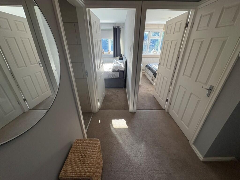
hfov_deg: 102.0
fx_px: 97
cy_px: 90
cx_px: 120
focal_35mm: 14
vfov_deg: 85.7
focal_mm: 2.22
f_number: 2.2
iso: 125
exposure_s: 1/144
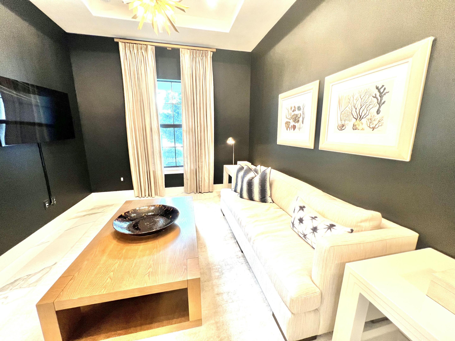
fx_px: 171
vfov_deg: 89.9
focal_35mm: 13
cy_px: 170
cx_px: 228
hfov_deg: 106.2
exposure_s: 1/60
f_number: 1.8
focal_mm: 1.57
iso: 250
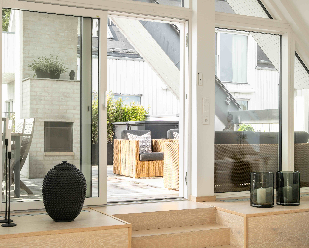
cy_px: 124
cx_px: 146
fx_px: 477
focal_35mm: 52
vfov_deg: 29.1
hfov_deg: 35.9
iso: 200
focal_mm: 46.1
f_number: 9
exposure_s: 1/125
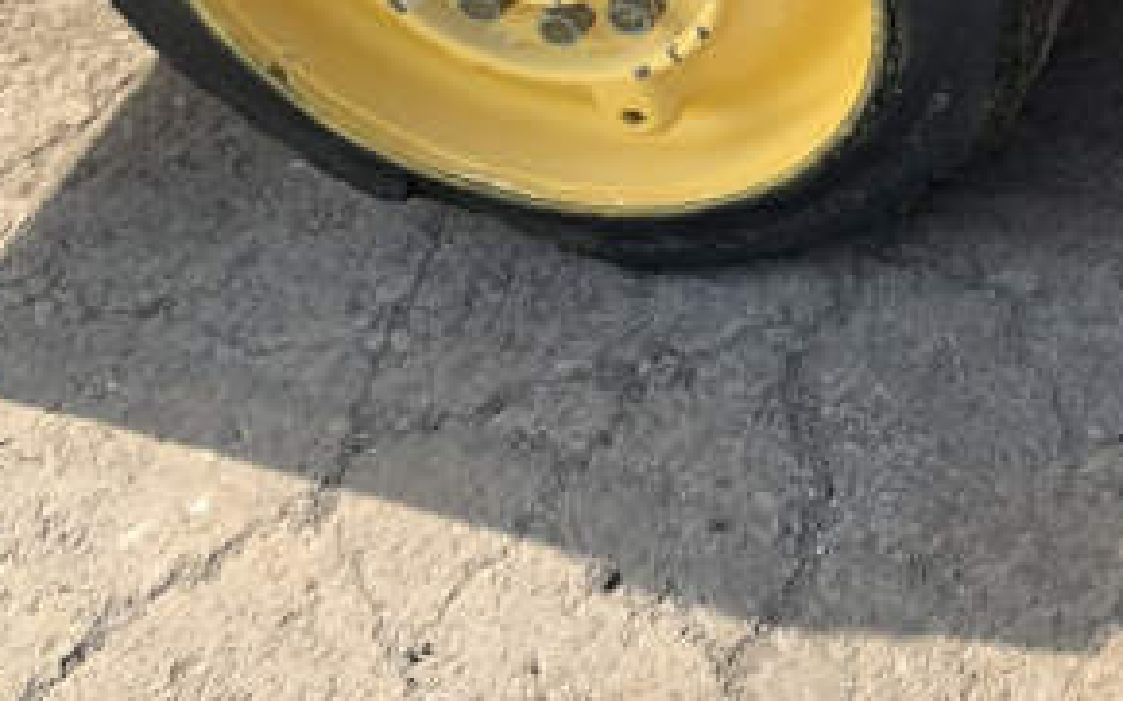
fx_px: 2906
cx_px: 1785
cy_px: -287
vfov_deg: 13.1
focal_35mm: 95
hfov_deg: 18.7
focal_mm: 4.25
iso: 25
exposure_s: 1/413
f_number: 1.8
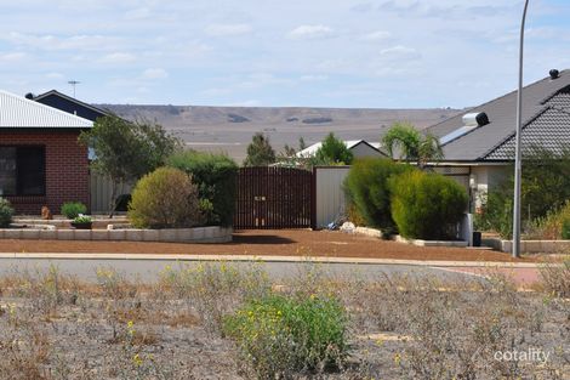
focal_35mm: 82
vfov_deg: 16.5
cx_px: 285
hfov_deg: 24.6
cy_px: 190
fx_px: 1306
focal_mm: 55
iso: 200
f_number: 9
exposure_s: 1/320
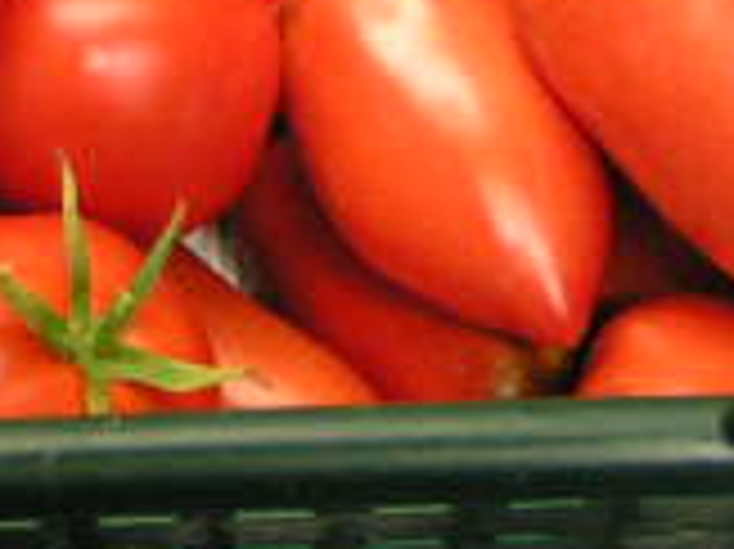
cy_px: -284
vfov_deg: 9.6
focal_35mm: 149
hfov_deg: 13.2
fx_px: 3157
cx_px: 243
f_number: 2.8
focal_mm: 5.8
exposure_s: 1/6
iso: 200
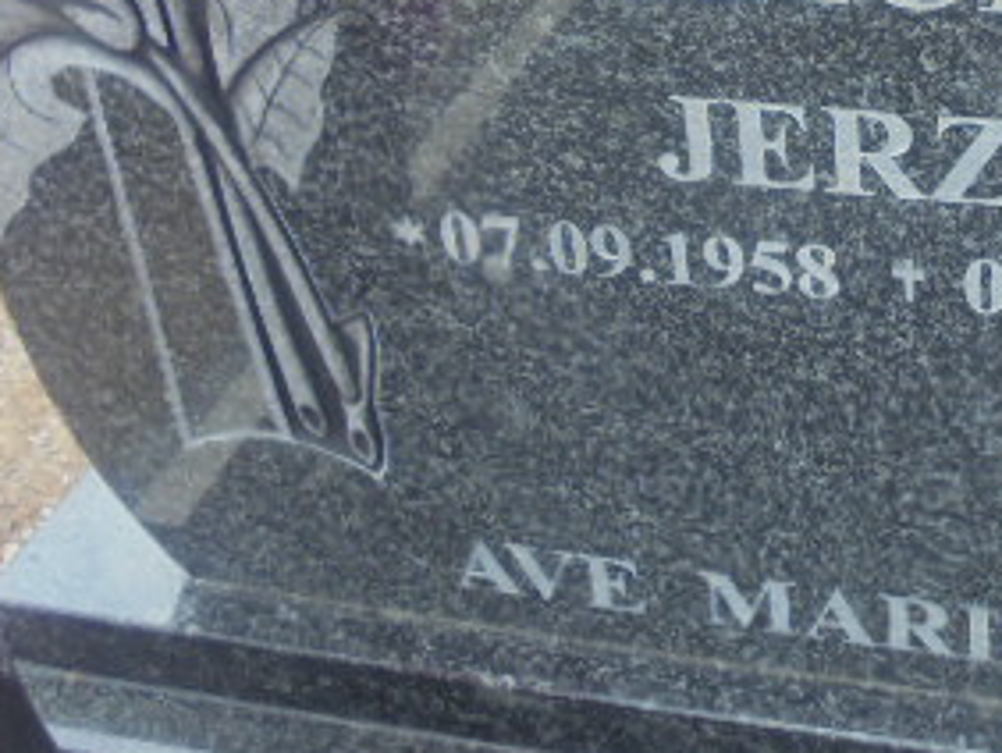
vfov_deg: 24.0
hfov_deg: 31.7
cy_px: 32
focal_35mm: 59
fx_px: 1709
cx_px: 824
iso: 100
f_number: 3.5
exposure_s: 1/160
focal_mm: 4.6
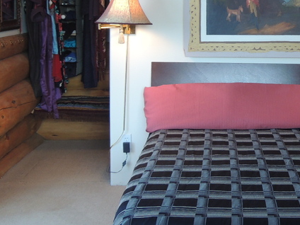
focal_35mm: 68
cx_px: 260
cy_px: 63
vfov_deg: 21.5
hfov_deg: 27.7
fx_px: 589
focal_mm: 4.3
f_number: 2.8
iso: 100
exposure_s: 1/50
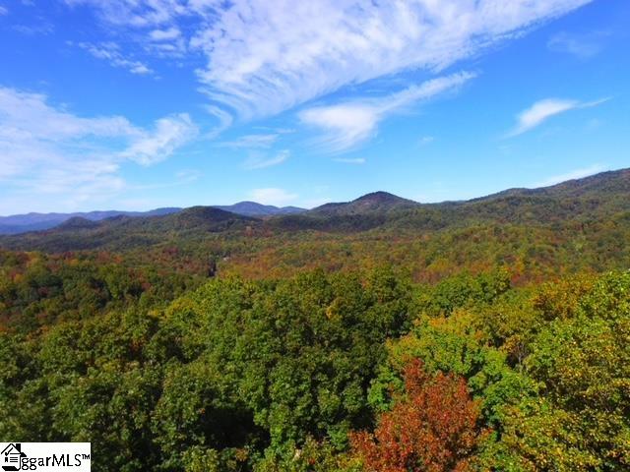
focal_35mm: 20
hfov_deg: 81.7
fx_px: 364
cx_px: 315
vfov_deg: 66.0
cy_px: 236
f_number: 2.8
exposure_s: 1/1678
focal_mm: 3.61
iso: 100
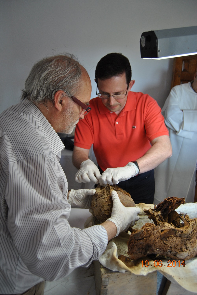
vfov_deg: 67.3
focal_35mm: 27
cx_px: 98
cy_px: 148
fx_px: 221
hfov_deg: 48.1
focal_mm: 18
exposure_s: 1/30
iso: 220
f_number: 3.5
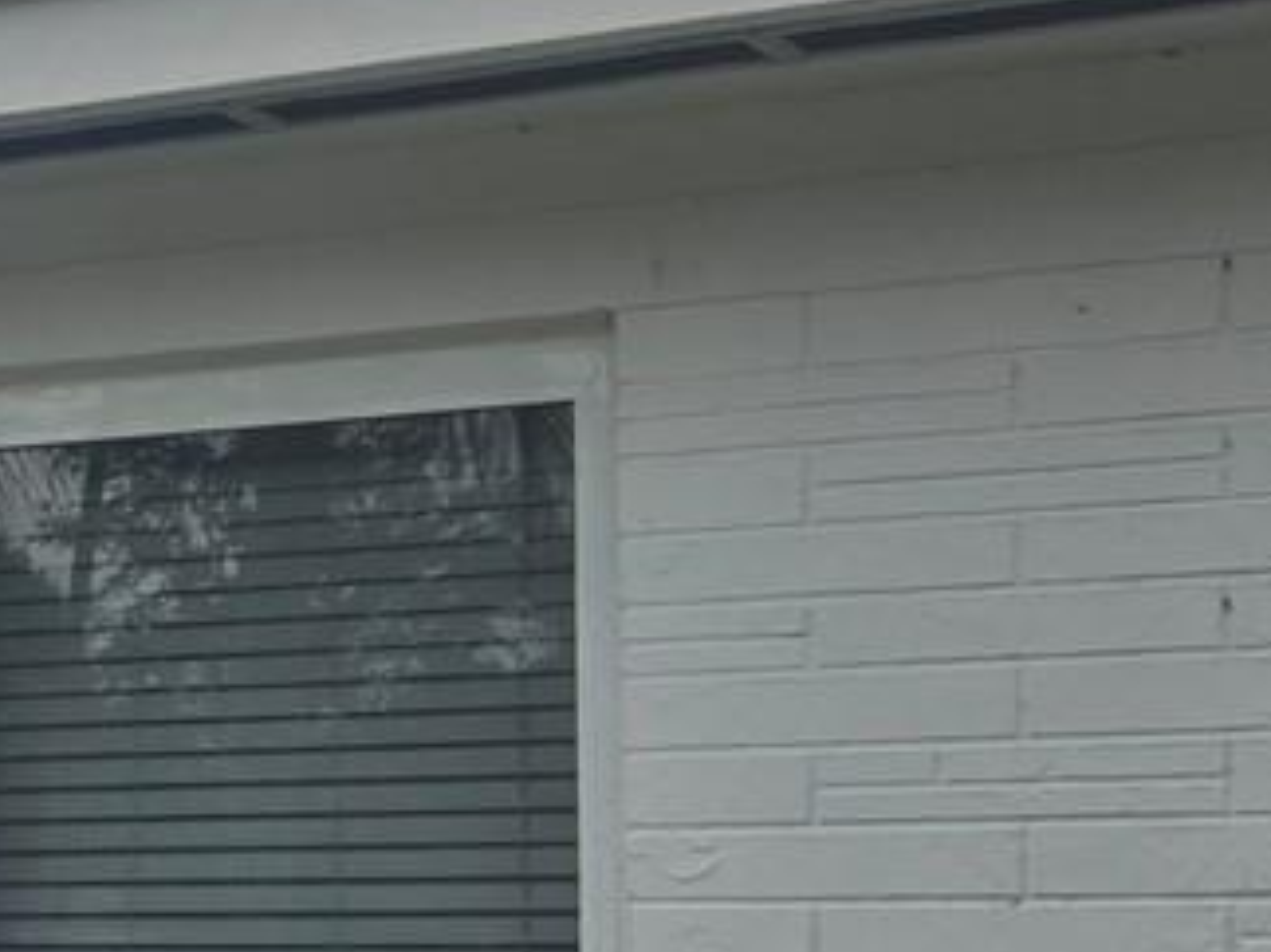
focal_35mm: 114
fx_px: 4184
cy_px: 732
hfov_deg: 15.3
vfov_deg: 12.9
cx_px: -905
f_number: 1.8
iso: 25
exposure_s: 1/1973
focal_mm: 5.4
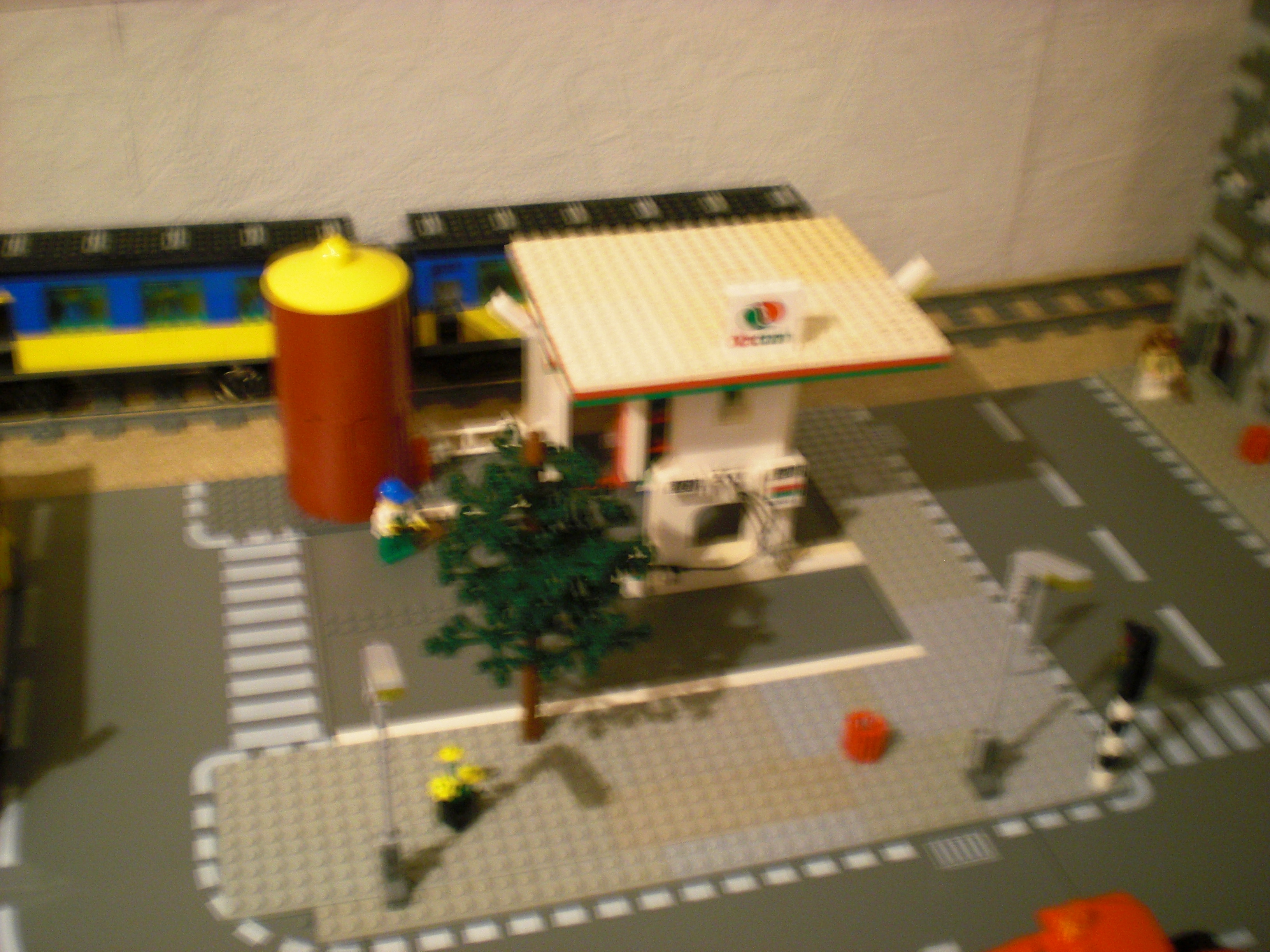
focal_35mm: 38
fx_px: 1394
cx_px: 635
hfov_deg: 49.0
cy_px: 476
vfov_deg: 37.7
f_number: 3.1
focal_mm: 6.3
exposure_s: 1/2.5
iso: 200
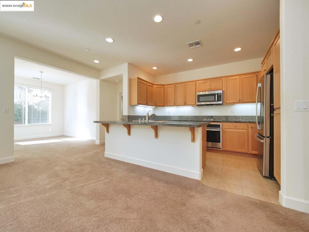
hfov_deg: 102.1
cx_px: 154
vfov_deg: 85.7
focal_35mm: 14
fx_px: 125
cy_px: 116
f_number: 5
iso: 800
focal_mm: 7
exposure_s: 1/160
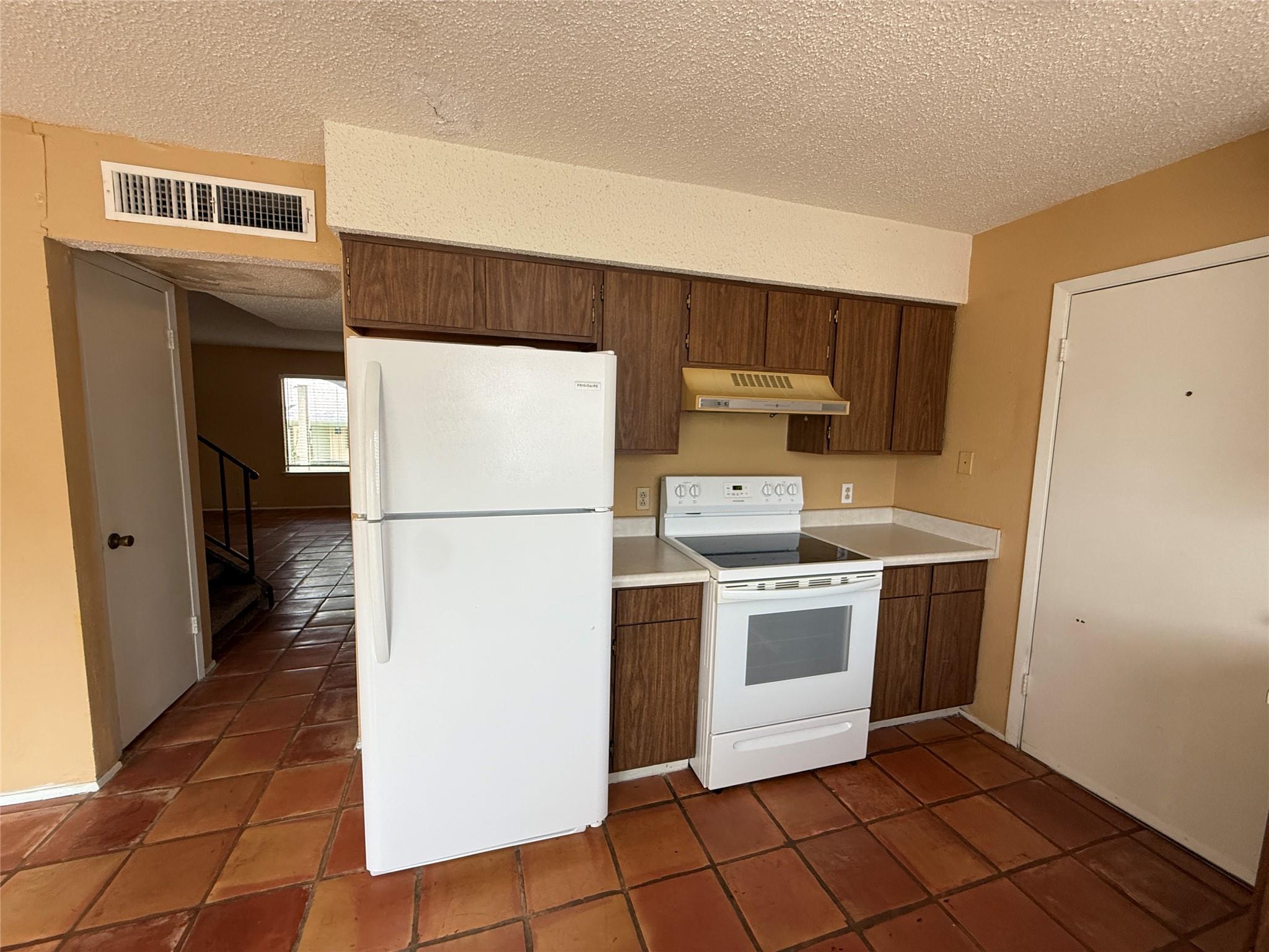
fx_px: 513
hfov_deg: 102.1
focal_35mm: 14
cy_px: 476
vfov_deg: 85.7
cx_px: 634
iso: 250
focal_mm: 2.22
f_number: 2.2
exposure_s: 1/99
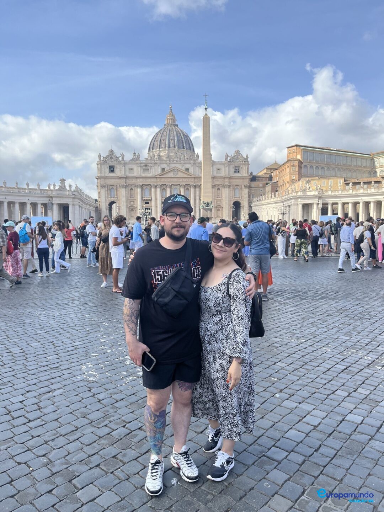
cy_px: 256
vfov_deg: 67.3
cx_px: 192
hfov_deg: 53.1
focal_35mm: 26
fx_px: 385
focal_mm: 5.1
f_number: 1.6
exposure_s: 1/2179
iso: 50
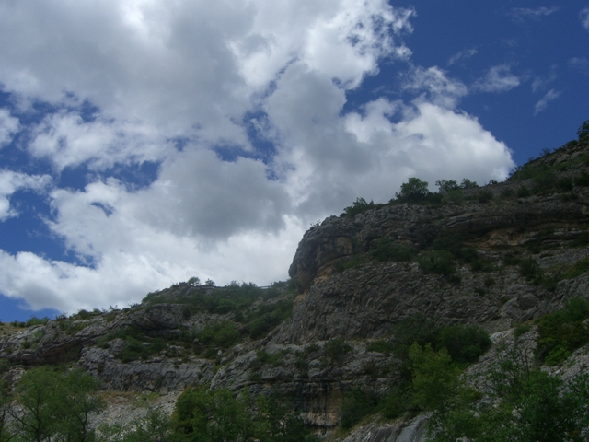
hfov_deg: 49.0
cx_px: 294
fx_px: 647
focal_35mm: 38
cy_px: 221
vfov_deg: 37.7
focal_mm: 7.9
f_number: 8
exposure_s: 1/400
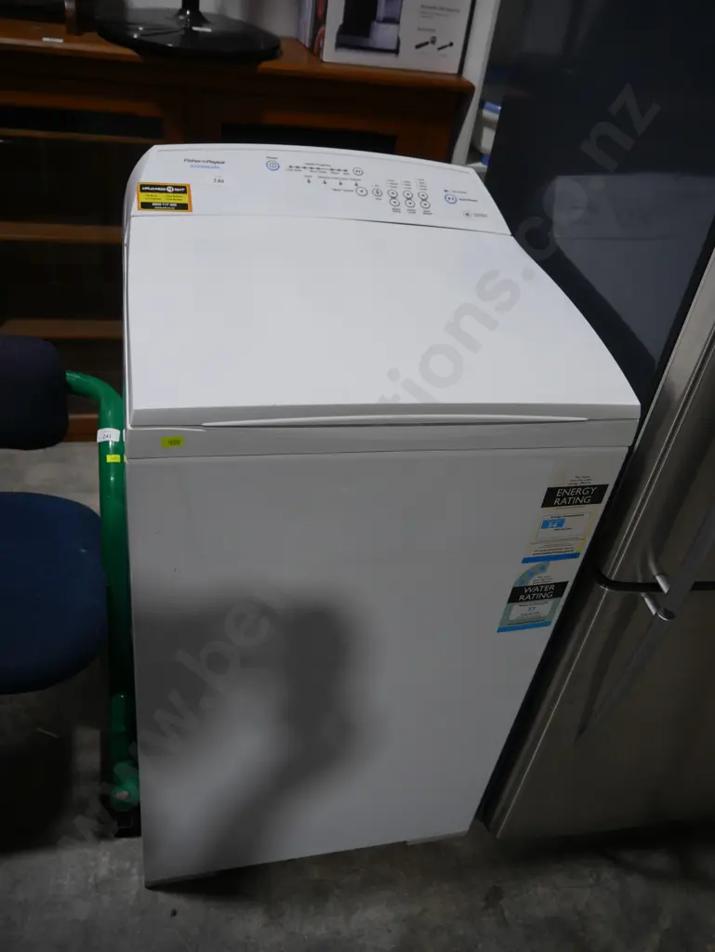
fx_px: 770
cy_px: 476
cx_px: 358
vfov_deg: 63.4
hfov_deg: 49.8
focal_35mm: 28
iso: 200
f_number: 4
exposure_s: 1/160
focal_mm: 14
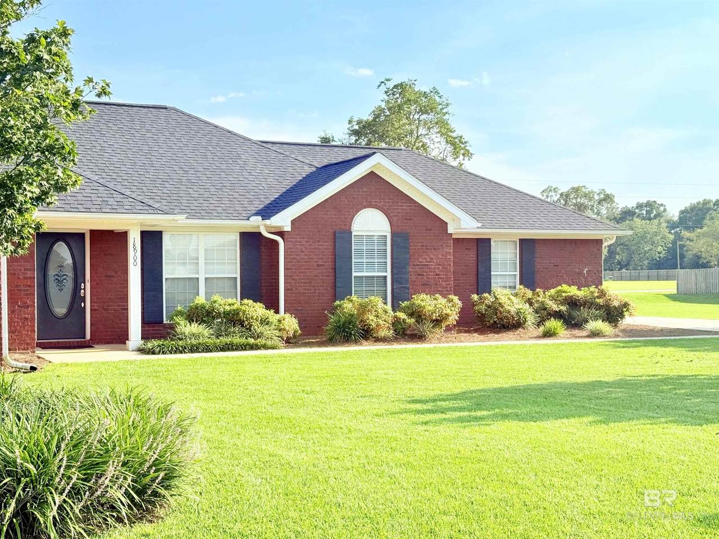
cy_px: 270
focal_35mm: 48
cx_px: 360
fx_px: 997
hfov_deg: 39.7
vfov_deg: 30.3
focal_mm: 6.76
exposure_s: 1/4329
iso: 64
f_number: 1.78
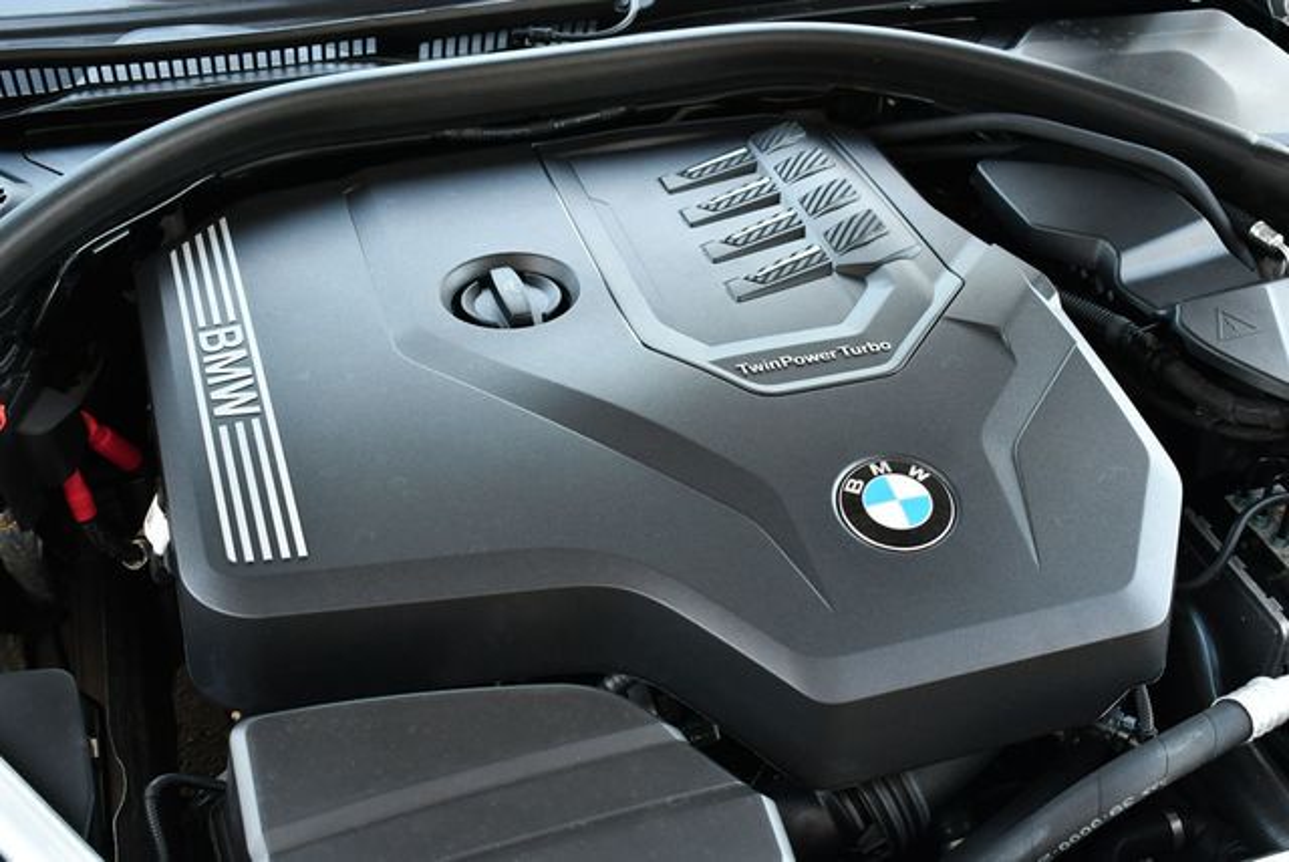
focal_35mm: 48
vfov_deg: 28.1
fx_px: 1720
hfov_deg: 41.1
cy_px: 431
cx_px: 644
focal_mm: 24
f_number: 4
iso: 800
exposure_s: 1/125
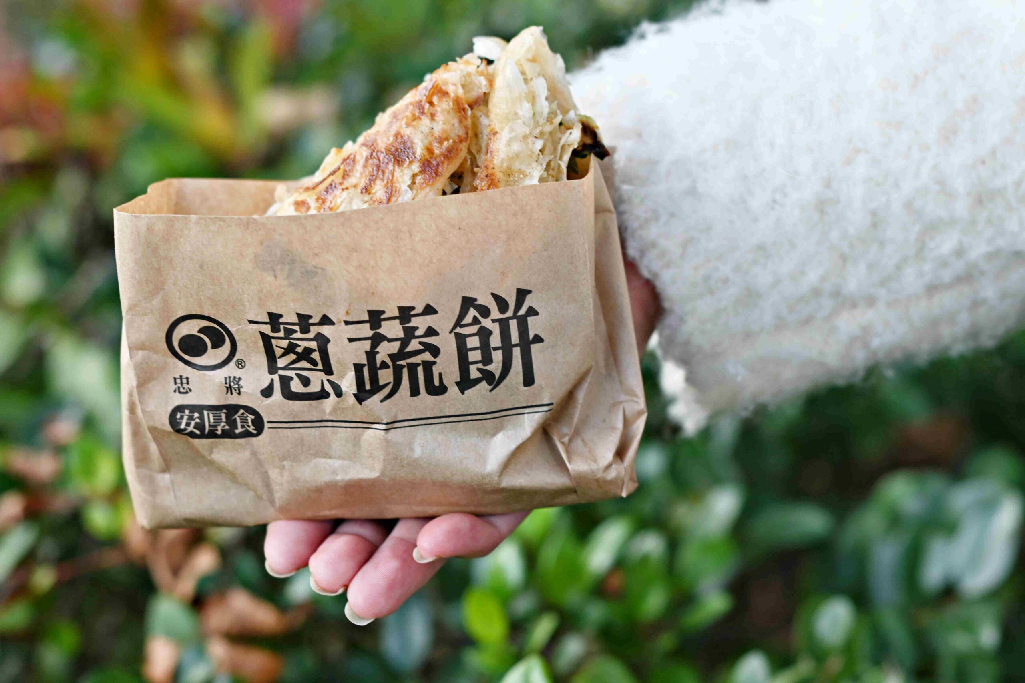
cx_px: 512
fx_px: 2135
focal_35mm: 75
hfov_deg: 27.0
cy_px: 342
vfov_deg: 18.2
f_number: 3.2
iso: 125
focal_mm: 50
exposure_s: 1/200
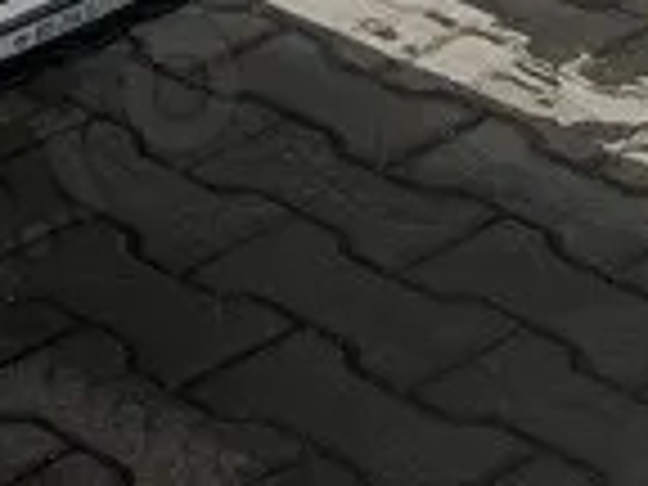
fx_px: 3126
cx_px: -1107
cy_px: -760
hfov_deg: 9.8
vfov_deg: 8.1
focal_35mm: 167
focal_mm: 6.76
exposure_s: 1/225
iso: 64
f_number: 1.78
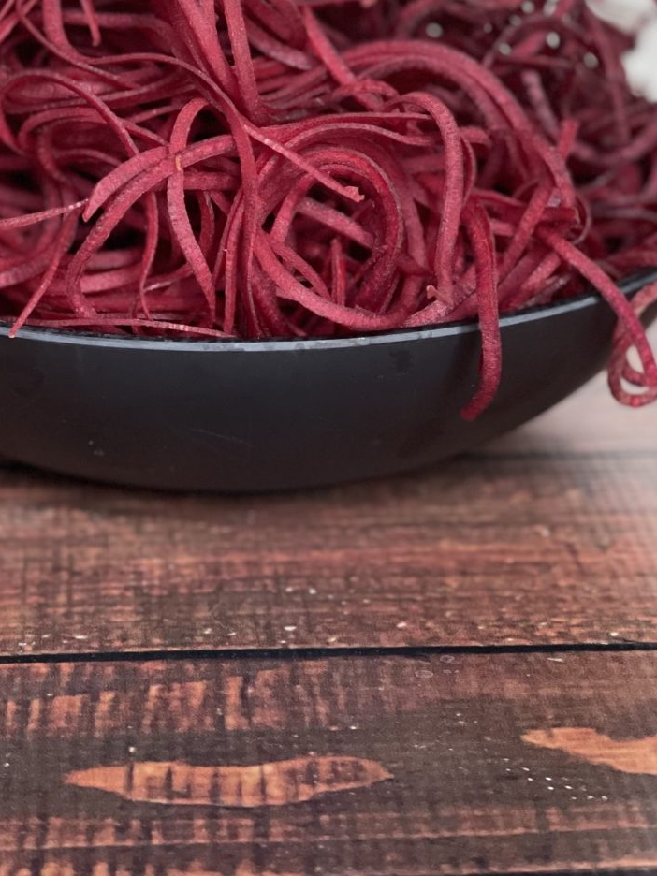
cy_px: 167
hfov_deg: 14.1
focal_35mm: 105
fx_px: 2657
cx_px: 215
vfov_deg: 18.5
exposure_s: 1/40
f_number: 2.2
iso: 160
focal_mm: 7.5
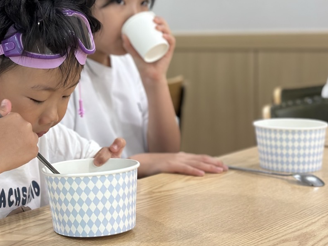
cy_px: 80
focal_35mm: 78
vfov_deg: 18.8
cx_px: 72
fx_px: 739
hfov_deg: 24.7
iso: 200
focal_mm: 6.86
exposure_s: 1/60
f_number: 1.78
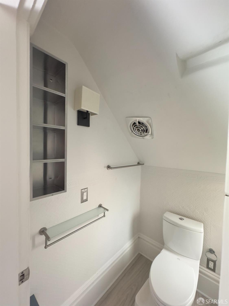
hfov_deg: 85.7
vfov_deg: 102.1
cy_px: 153
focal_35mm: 14
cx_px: 114
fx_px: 123
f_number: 2.2
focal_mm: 2.22
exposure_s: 1/120
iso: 320
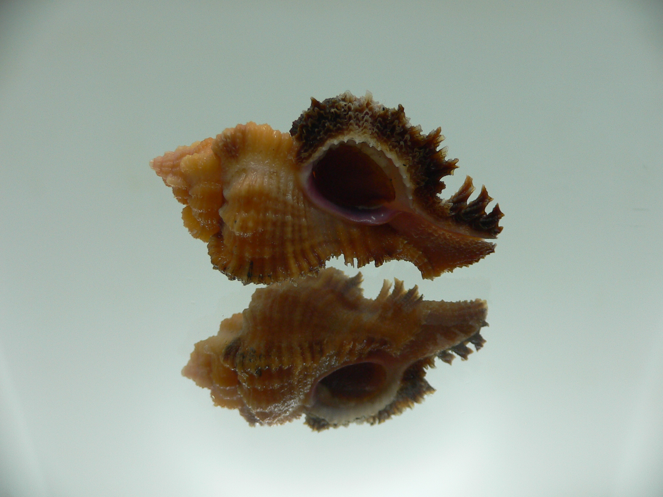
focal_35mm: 35
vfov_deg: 40.7
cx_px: 332
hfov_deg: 52.6
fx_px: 670
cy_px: 248
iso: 80
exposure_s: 1/80
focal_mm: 4.6
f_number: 2.8
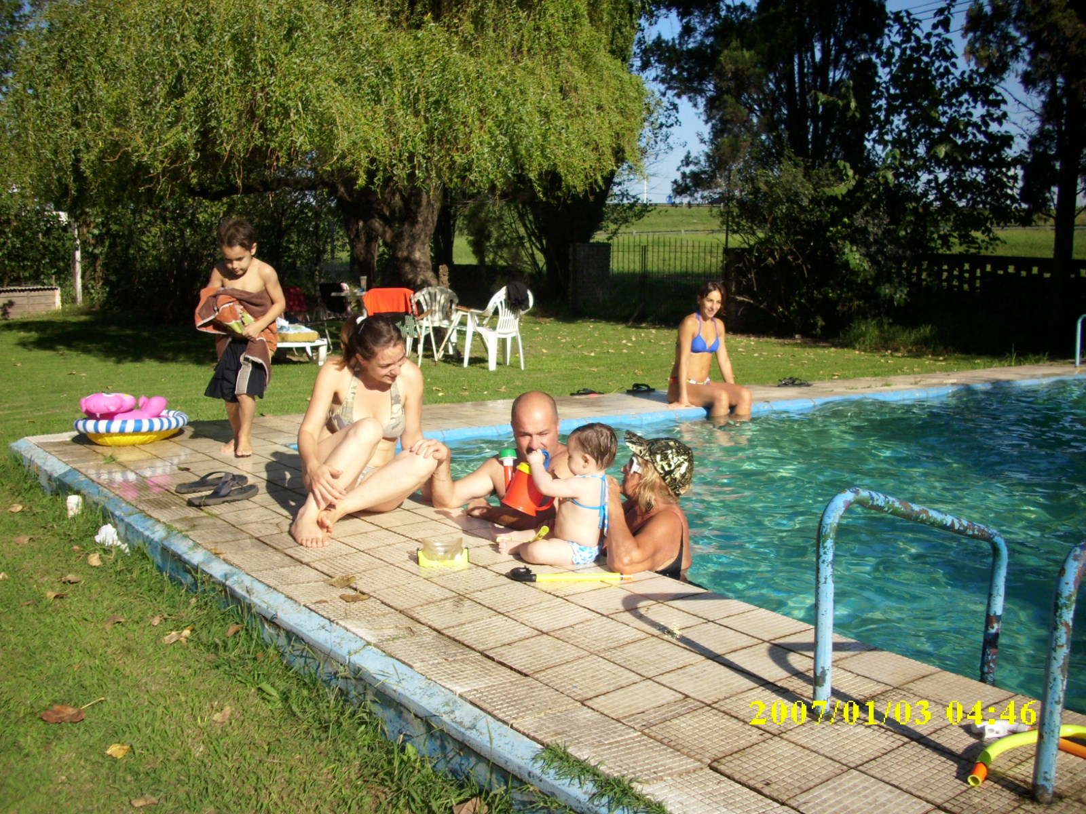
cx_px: 543
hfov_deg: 58.4
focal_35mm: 31
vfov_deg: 45.4
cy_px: 407
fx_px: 973
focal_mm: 6.2
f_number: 5.6
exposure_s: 1/296
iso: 50
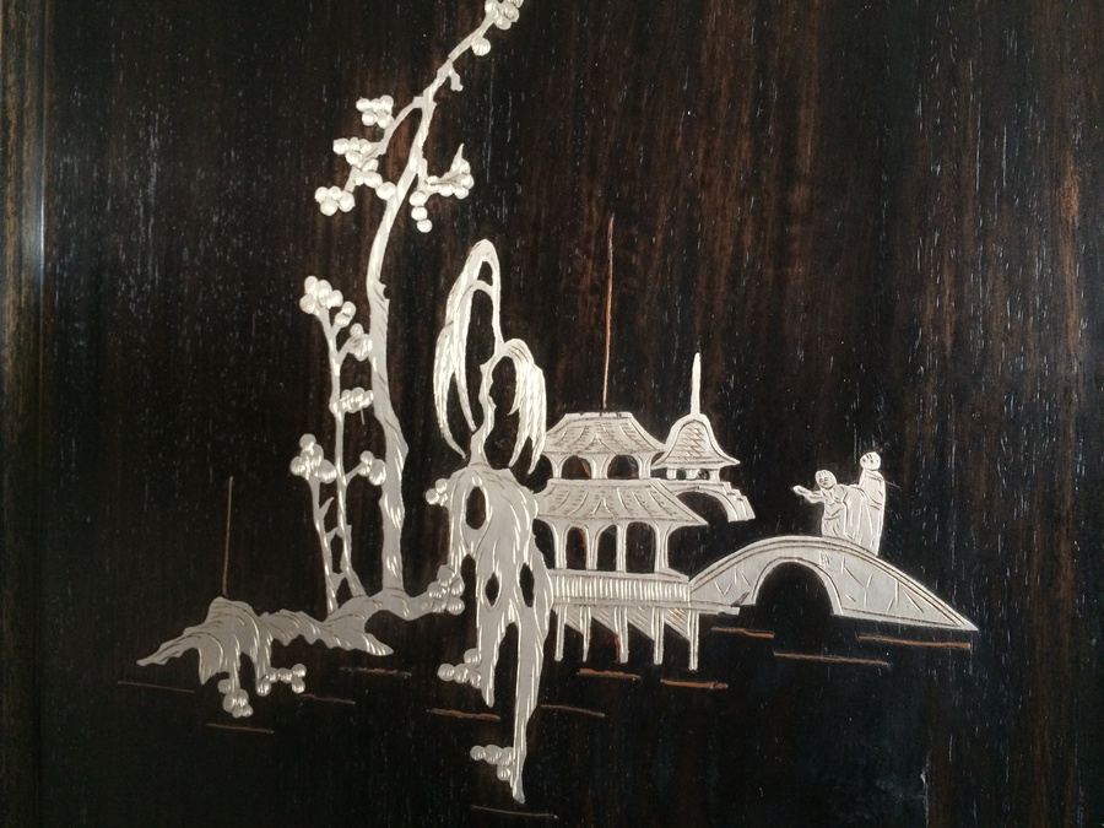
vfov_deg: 46.8
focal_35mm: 30
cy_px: 414
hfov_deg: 60.0
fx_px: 957
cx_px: 552
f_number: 2.2
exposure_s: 1/24
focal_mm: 4.12
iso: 320
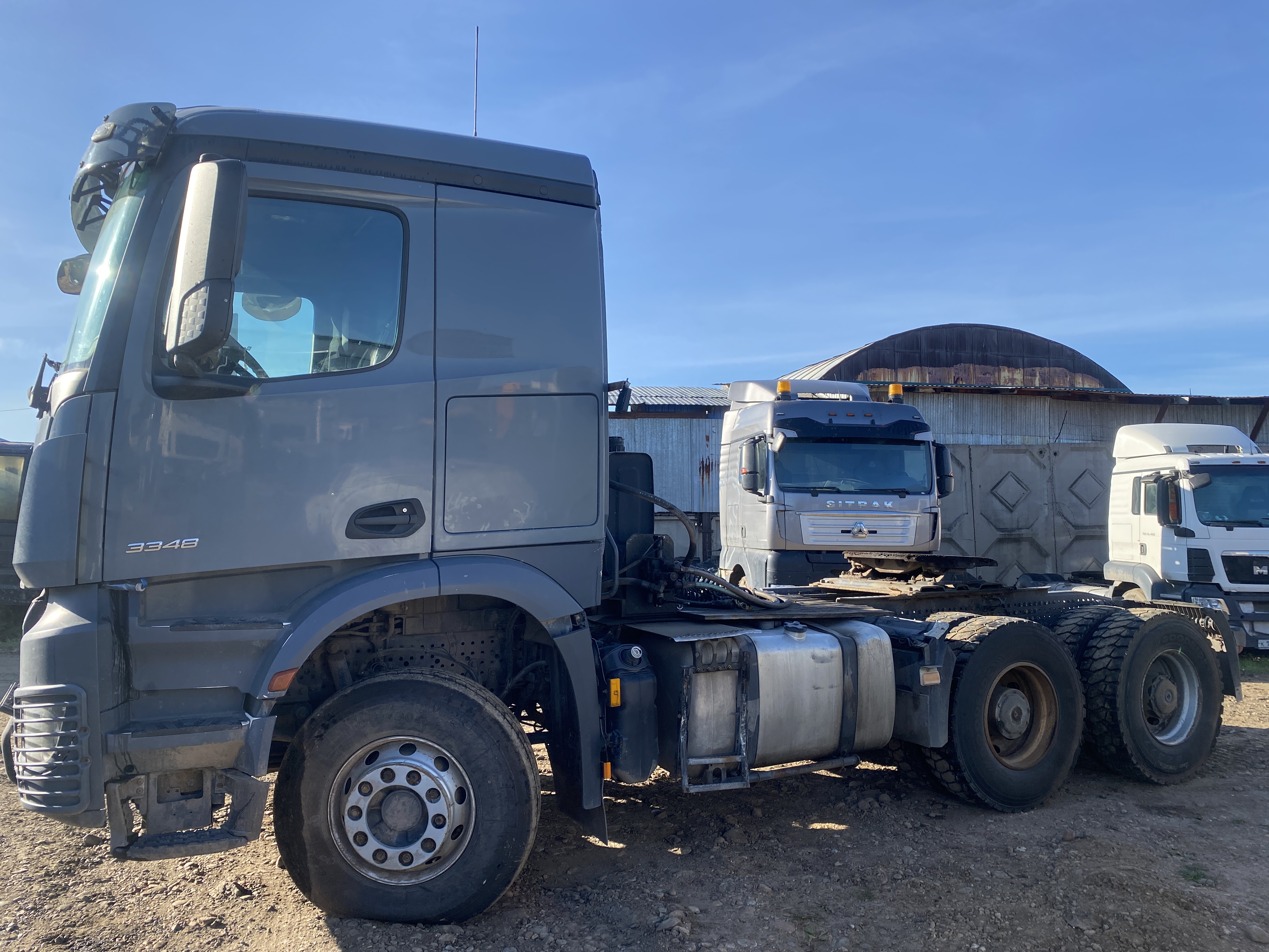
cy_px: 476
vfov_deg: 53.1
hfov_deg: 67.3
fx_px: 953
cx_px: 634
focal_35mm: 26
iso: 32
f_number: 1.8
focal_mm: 4.25
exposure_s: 1/1330
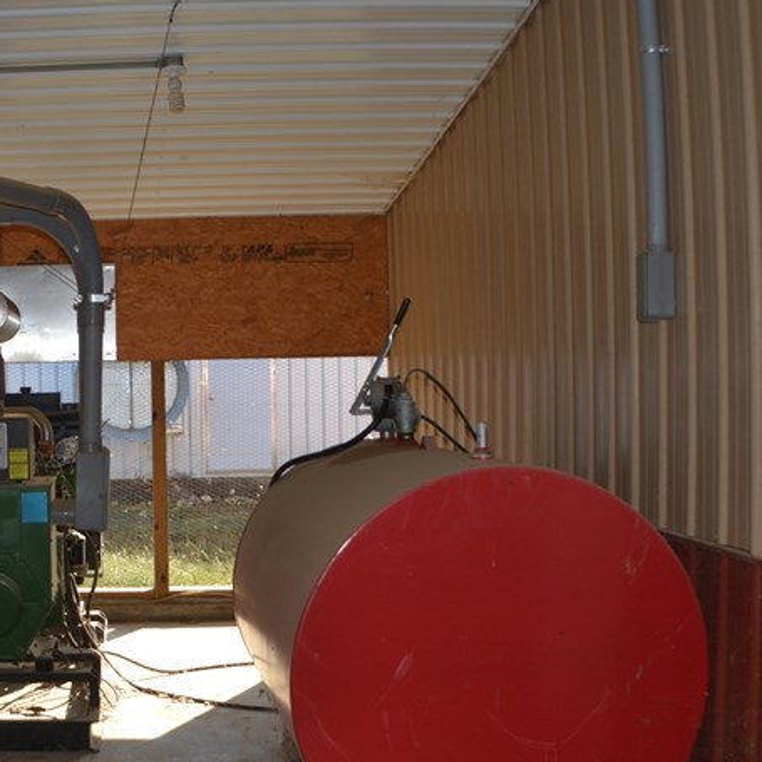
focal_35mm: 67
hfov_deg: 24.8
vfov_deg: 25.7
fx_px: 1669
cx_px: 40
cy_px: 353
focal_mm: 22
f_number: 4.5
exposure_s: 1/200
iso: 100
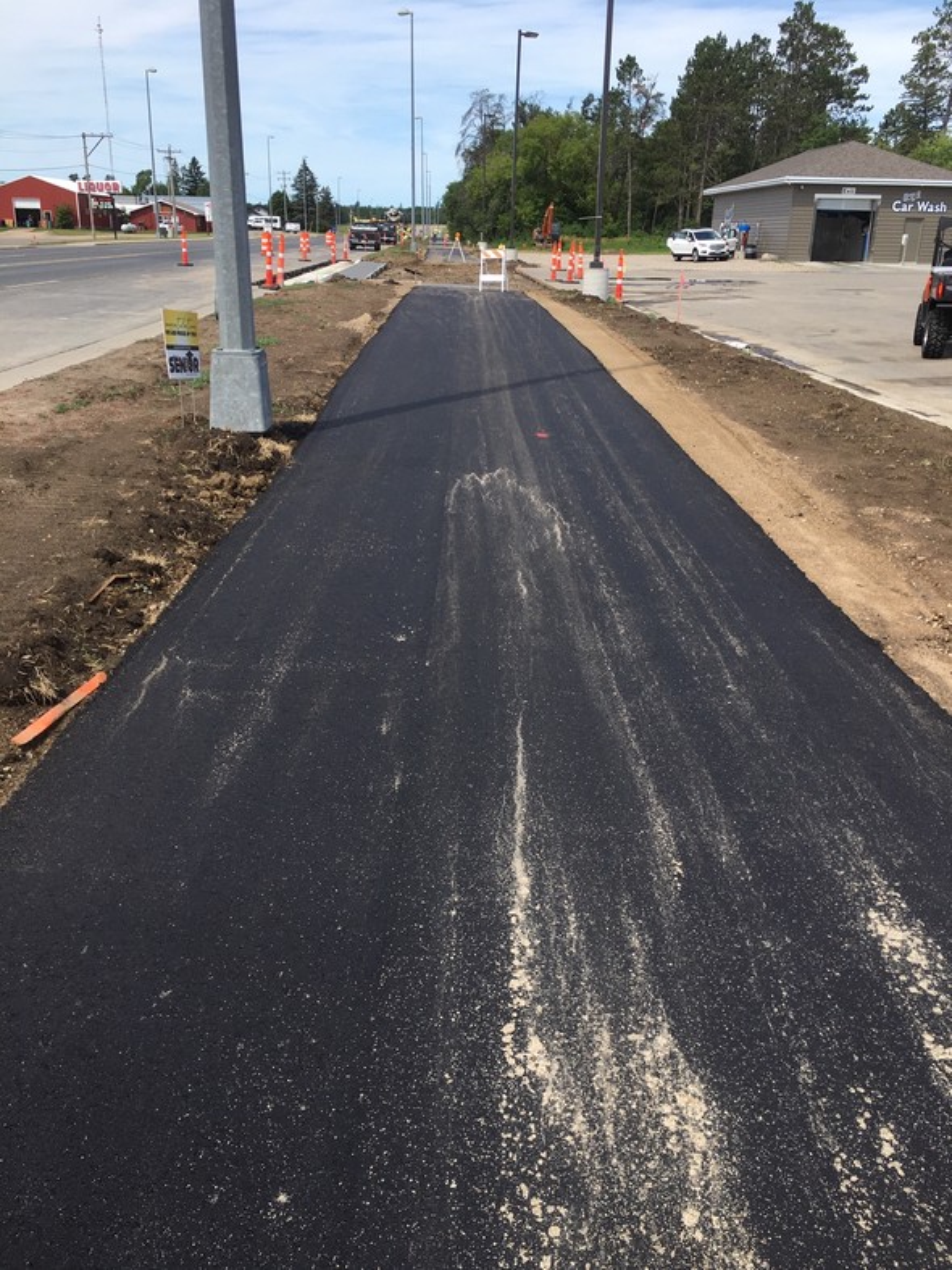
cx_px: 476
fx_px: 1064
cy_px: 635
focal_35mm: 29
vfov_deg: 61.7
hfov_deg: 48.2
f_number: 2.2
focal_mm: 4.15
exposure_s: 1/884
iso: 25
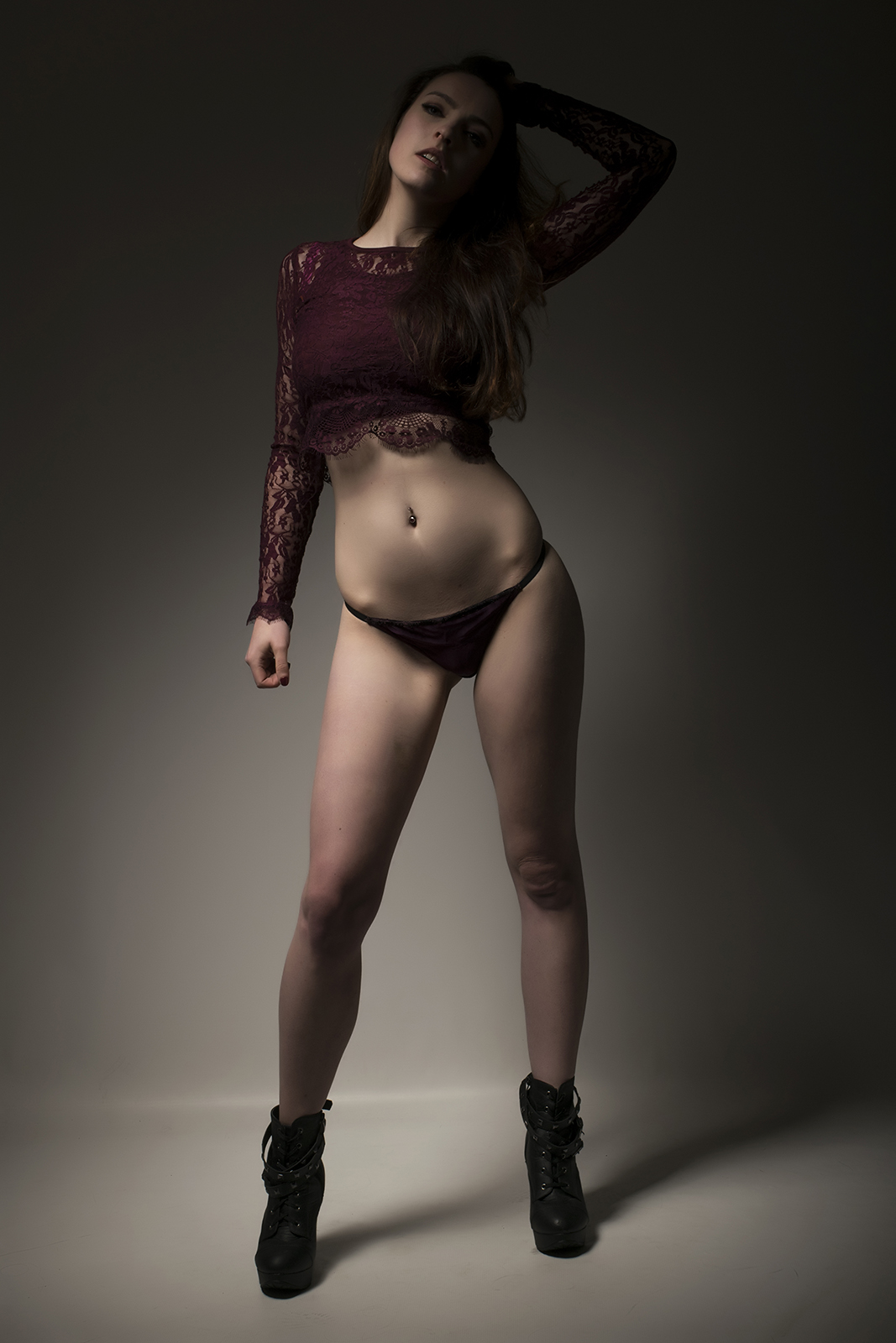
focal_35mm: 52
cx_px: 448
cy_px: 672
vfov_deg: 37.8
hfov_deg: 25.8
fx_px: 1959
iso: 100
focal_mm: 35
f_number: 13
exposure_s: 1/200
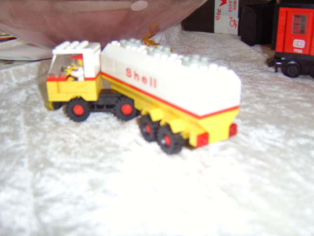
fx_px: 281
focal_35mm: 31
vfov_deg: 45.4
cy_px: 118
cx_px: 157
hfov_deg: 58.4
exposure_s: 1/30
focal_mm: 8.13
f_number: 2.7
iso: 141
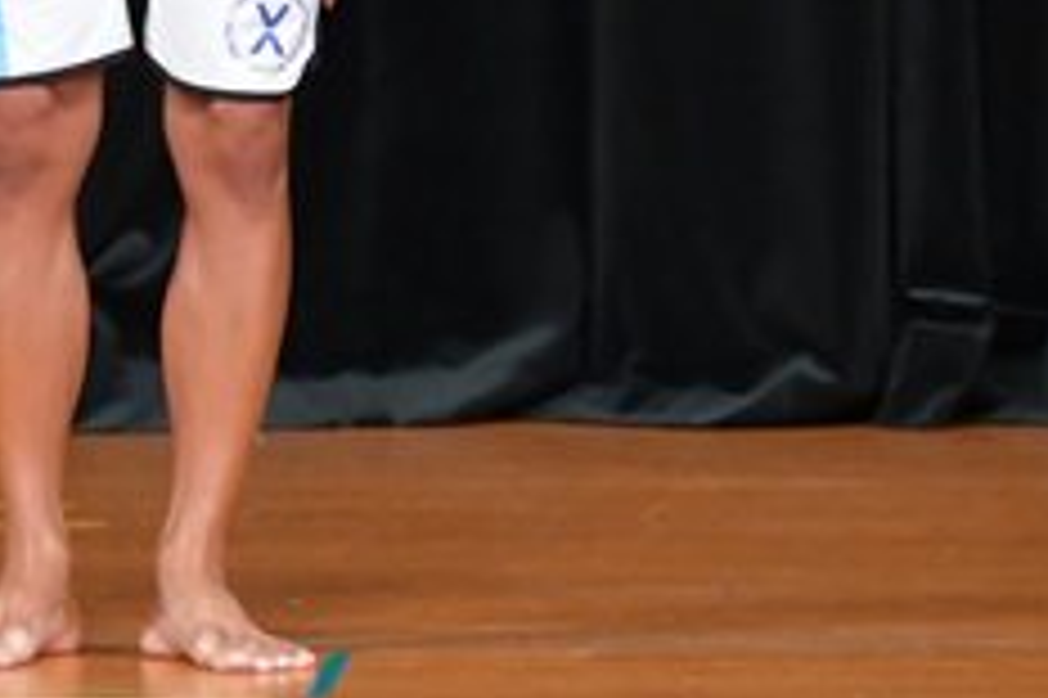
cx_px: 151
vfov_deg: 1.4
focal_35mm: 948
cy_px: -185
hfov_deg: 2.2
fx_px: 27577
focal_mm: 190
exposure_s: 1/400
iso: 5000
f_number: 5.6
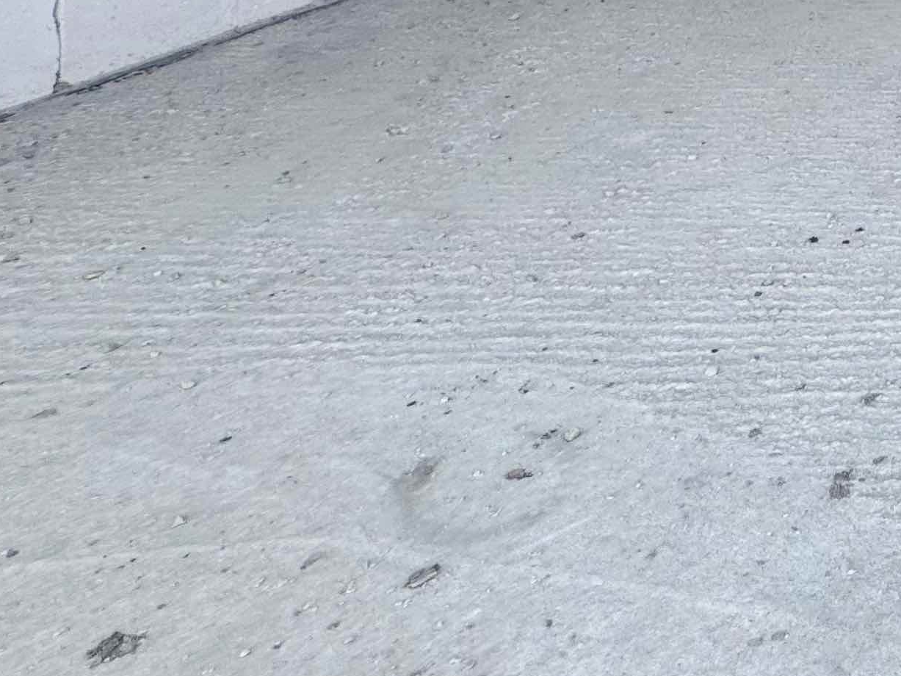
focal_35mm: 46
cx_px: 1284
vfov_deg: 24.6
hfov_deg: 29.3
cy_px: -330
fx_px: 1197
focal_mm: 2.22
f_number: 2.2
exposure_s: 1/99
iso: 50
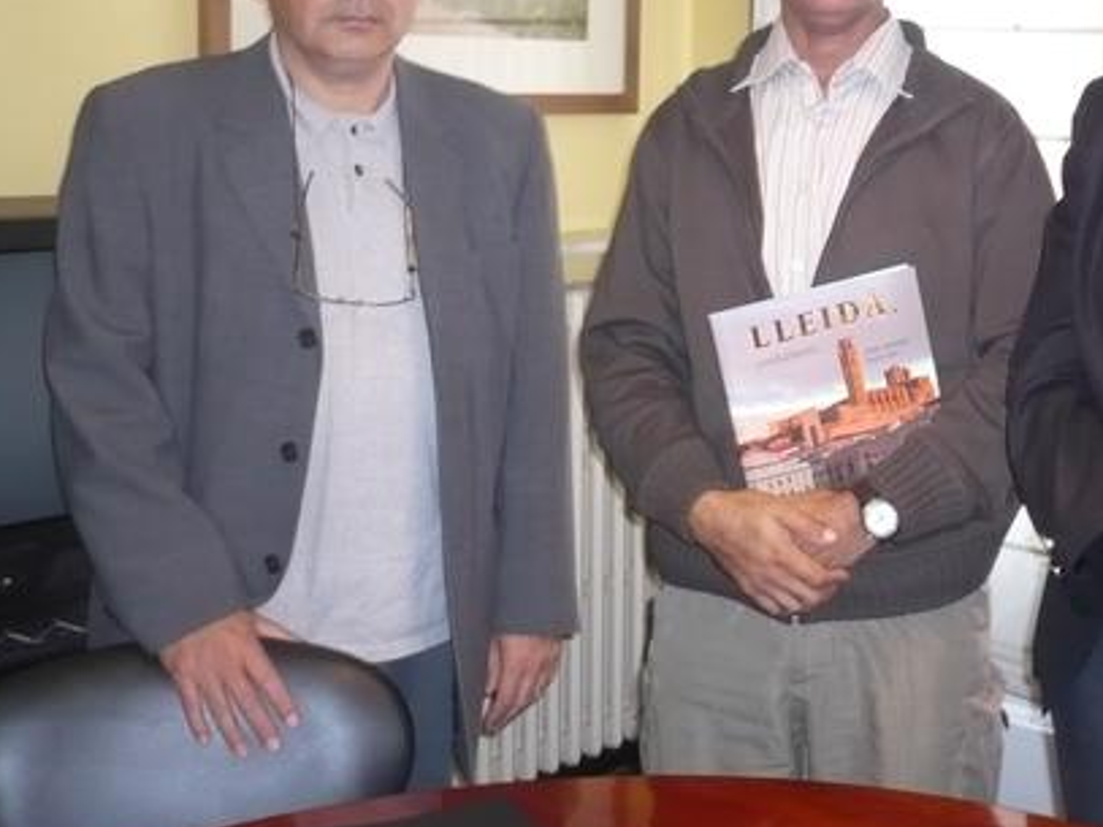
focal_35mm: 55
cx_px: 810
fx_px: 1752
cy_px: 206
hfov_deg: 34.3
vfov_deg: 26.2
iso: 200
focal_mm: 5.8
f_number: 2.8
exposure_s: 1/30
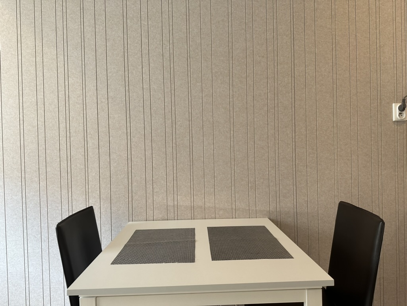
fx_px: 282
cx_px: 204
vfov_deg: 56.8
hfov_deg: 71.6
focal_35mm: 24
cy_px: 153
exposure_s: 1/121
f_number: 1.78
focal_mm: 6.86
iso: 160
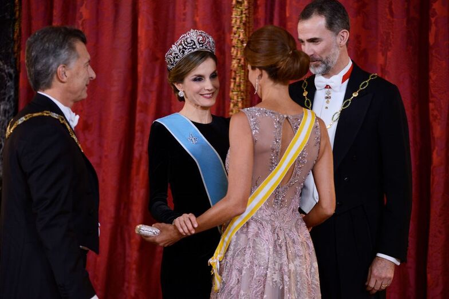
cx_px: 224
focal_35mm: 130
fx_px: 1622
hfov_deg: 15.8
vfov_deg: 10.6
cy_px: 150
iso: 2000
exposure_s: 1/320
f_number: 3.2
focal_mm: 130
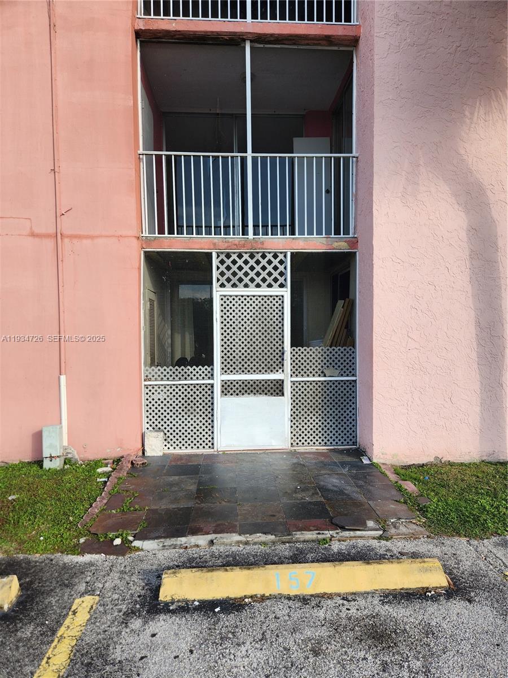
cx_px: 254
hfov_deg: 58.9
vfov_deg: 73.9
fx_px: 450
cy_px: 339
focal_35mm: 23
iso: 20
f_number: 1.8
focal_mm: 5.4
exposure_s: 1/606
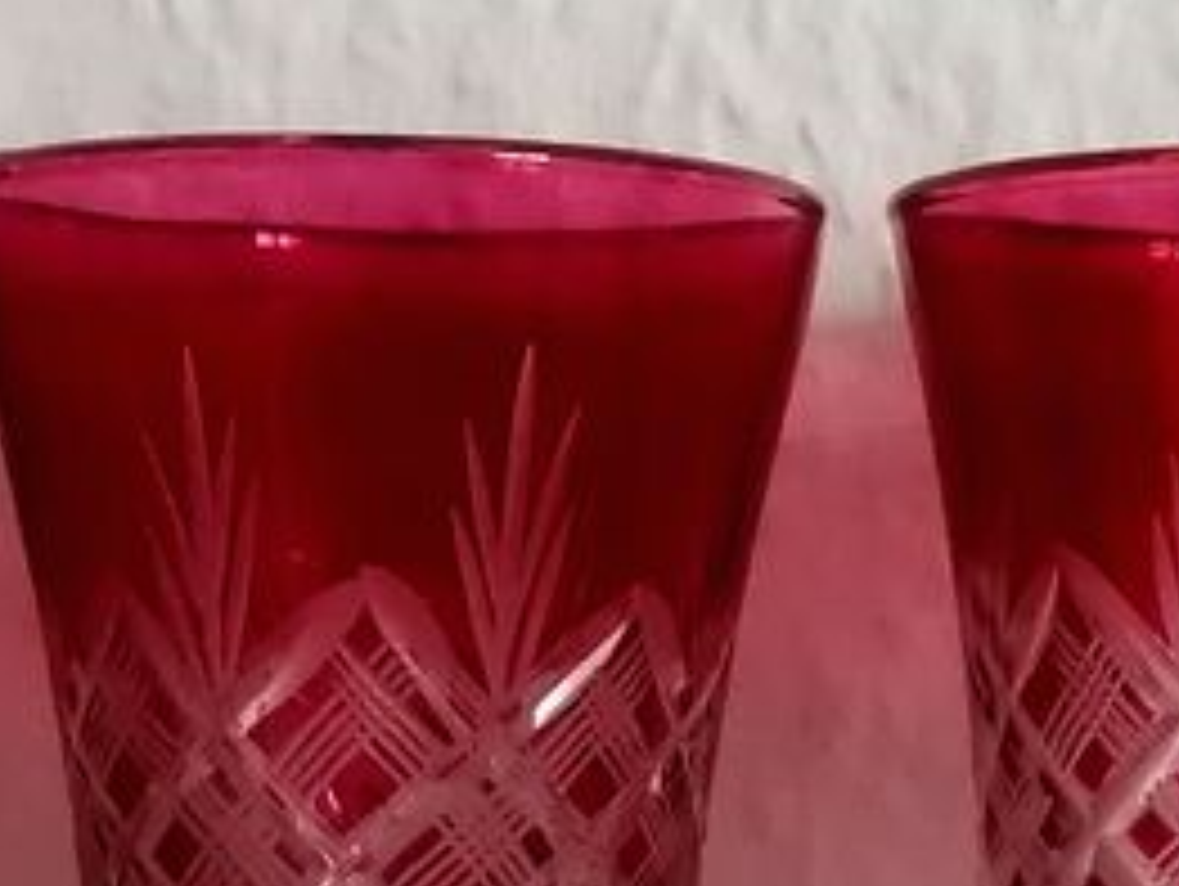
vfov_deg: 13.8
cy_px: 1169
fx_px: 3511
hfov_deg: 19.0
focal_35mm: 103
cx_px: 760
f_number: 1.8
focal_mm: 3.62
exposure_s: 1/33.3
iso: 160
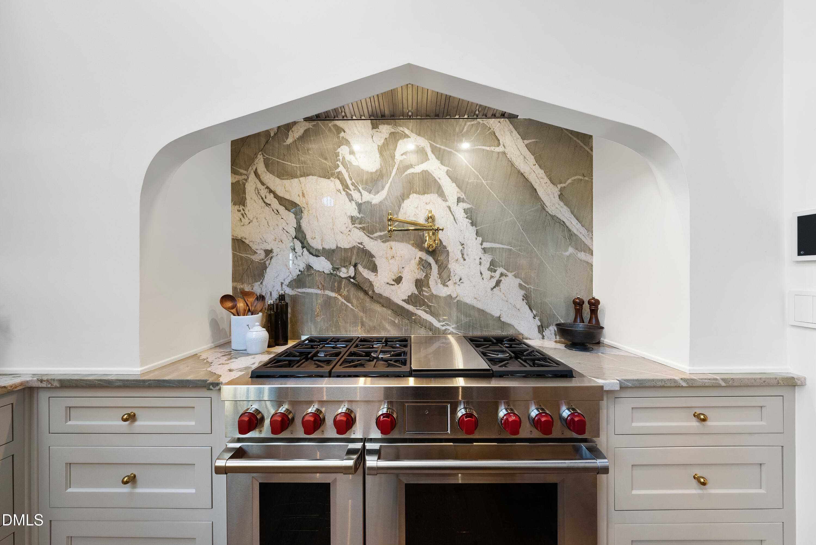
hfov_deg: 108.3
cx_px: 408
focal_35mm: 13
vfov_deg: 85.5
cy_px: 272
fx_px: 295
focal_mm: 13
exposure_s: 1/13
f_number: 7.1
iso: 800
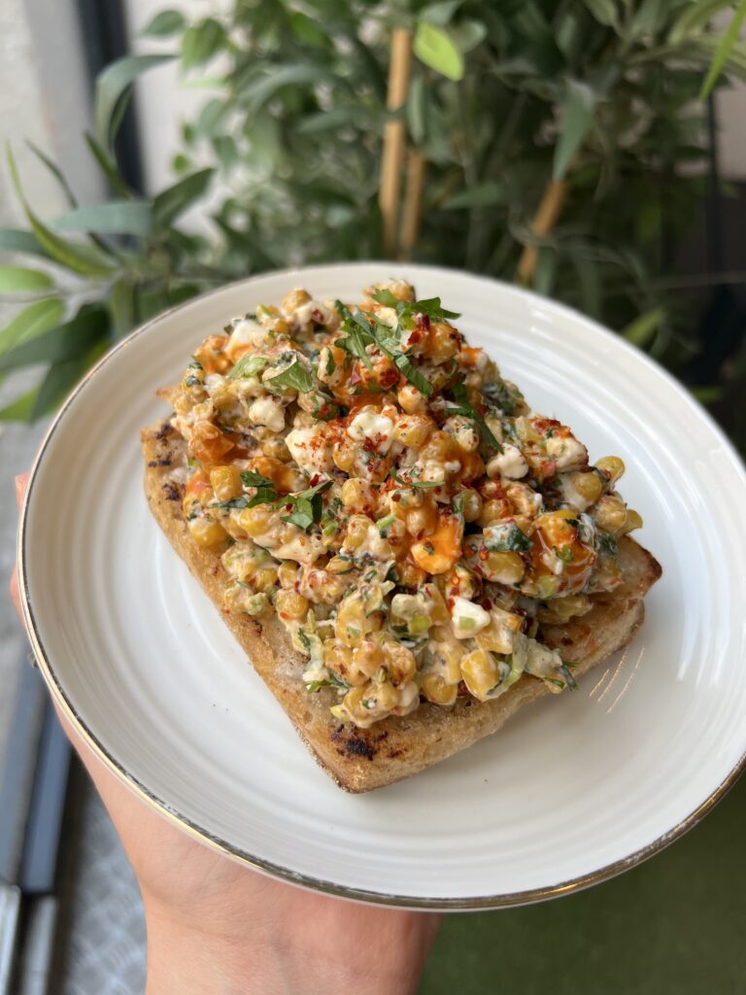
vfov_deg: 67.3
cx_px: 373
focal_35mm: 26
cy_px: 498
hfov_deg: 53.1
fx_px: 747
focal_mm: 5.7
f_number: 1.5
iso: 50
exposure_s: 1/558
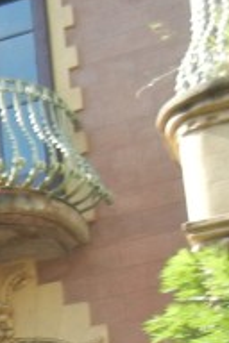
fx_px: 1584
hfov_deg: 7.6
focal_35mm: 166
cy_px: 379
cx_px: -358
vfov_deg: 12.2
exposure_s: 1/250
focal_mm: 5.4
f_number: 3.5
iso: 202
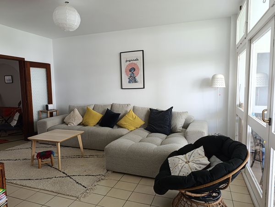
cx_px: 138
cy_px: 104
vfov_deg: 59.0
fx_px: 183
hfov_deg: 73.8
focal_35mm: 23
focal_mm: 6.14
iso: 250
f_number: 1.6
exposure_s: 1/100
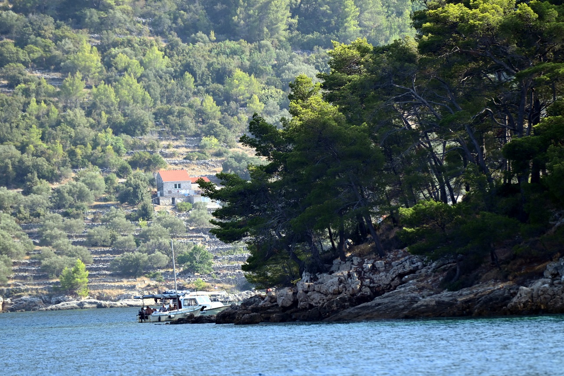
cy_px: 188
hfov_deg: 6.9
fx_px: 4700
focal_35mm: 300
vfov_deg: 4.6
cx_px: 282
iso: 400
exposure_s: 1/640
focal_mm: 300
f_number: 5.6
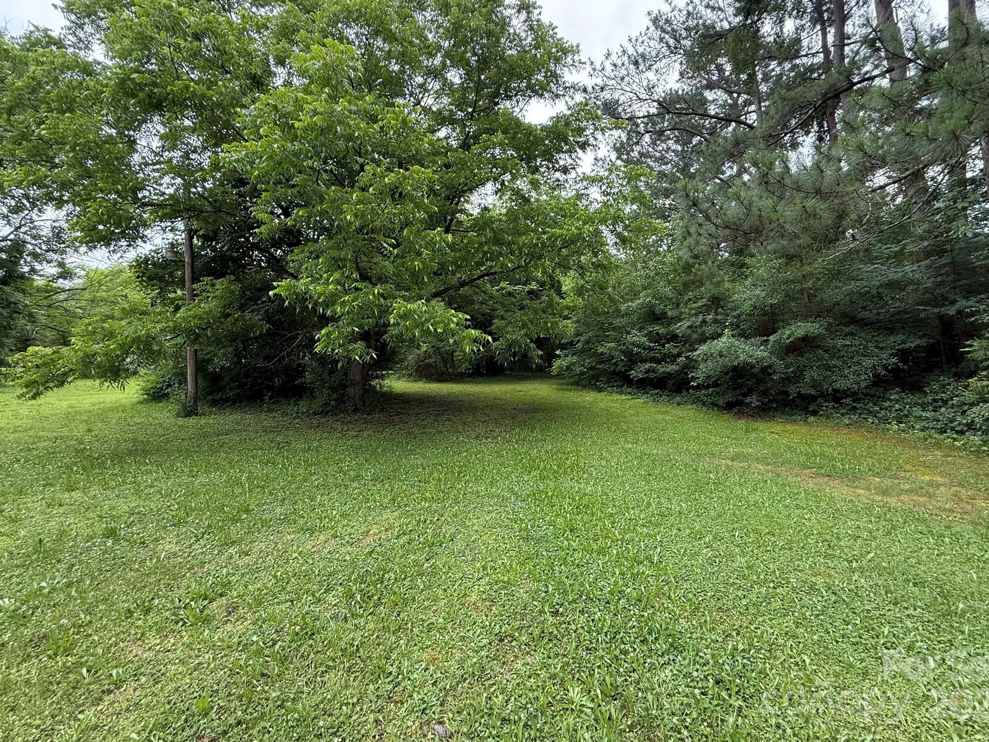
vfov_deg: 81.7
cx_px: 524
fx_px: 429
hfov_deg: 98.0
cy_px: 349
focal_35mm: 15
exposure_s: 1/217
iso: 64
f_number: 2.2
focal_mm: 2.22
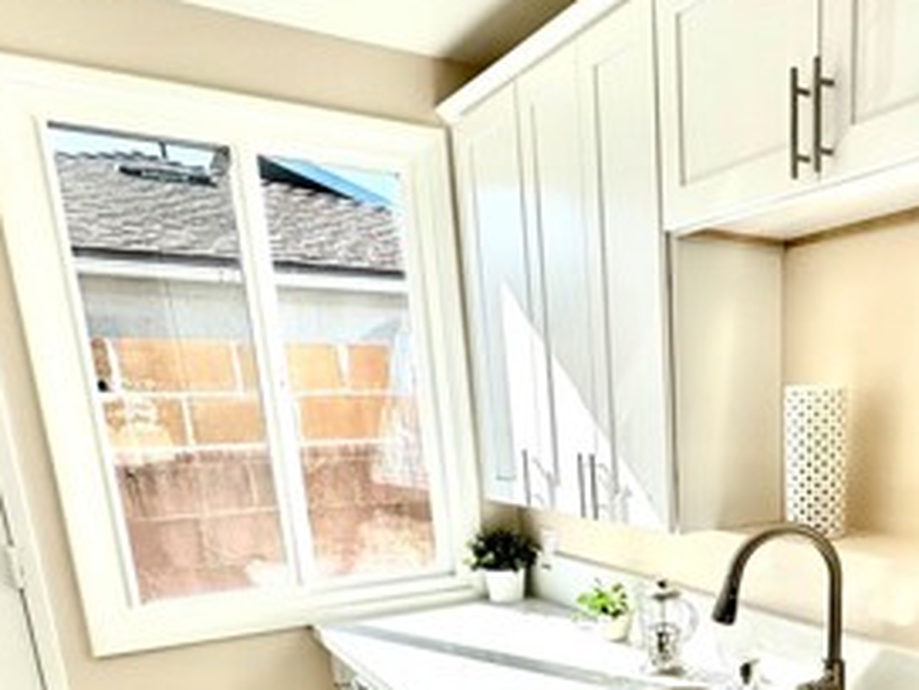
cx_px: 733
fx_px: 876
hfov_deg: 51.9
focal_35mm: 33
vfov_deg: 39.7
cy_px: 626
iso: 50
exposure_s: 1/1006
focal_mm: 2.22
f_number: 2.2
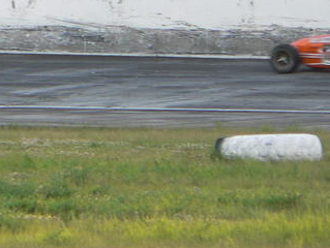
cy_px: -43
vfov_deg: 2.5
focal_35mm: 584
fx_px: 5574
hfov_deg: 3.4
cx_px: -17
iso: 100
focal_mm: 39.2
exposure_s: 1/160
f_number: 2.8
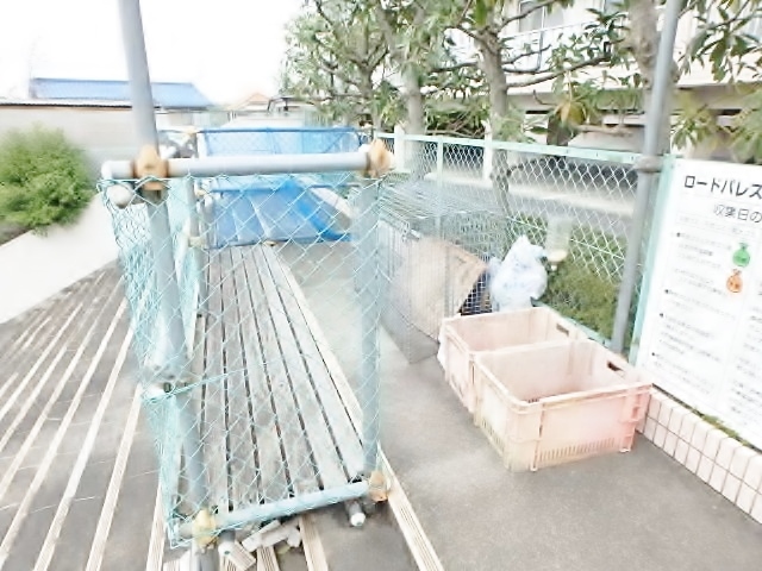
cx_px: 381
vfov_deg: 63.4
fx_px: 462
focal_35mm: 21
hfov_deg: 79.0
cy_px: 286
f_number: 3.5
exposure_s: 1/250
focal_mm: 3.7
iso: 160
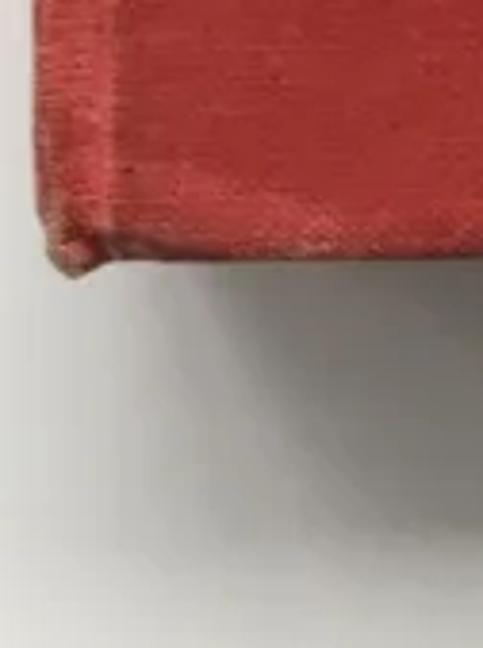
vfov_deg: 9.4
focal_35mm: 170
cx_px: 920
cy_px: -1231
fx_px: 3175
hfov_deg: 8.3
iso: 32
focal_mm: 3.99
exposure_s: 1/50
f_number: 1.8
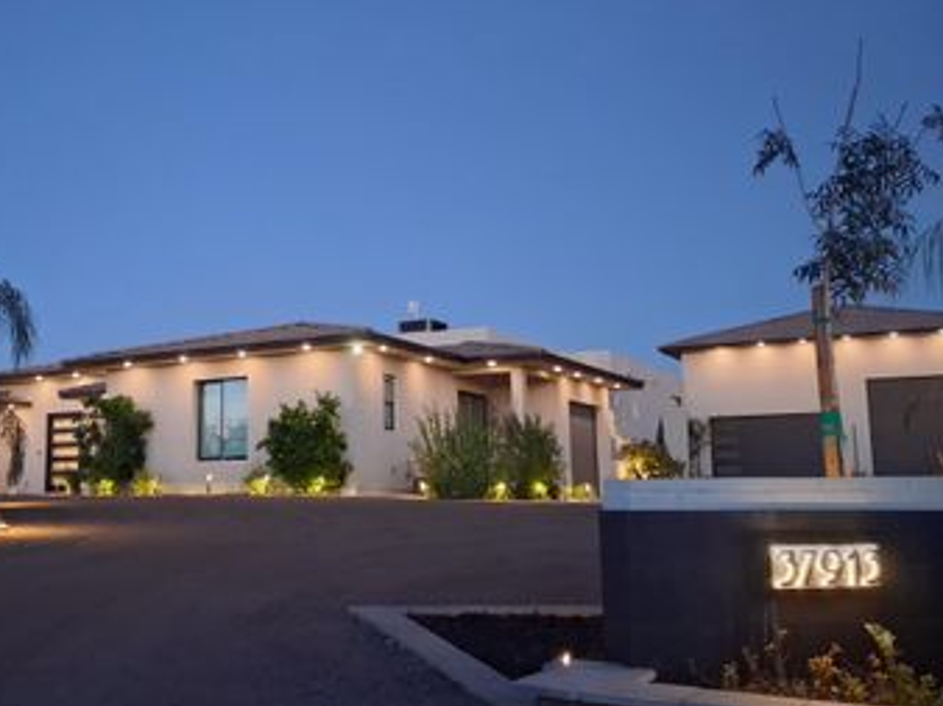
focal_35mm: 40
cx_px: 257
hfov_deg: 45.5
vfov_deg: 35.9
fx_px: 1089
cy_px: 333
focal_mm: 4
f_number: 1.8
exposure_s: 1/13
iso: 1250
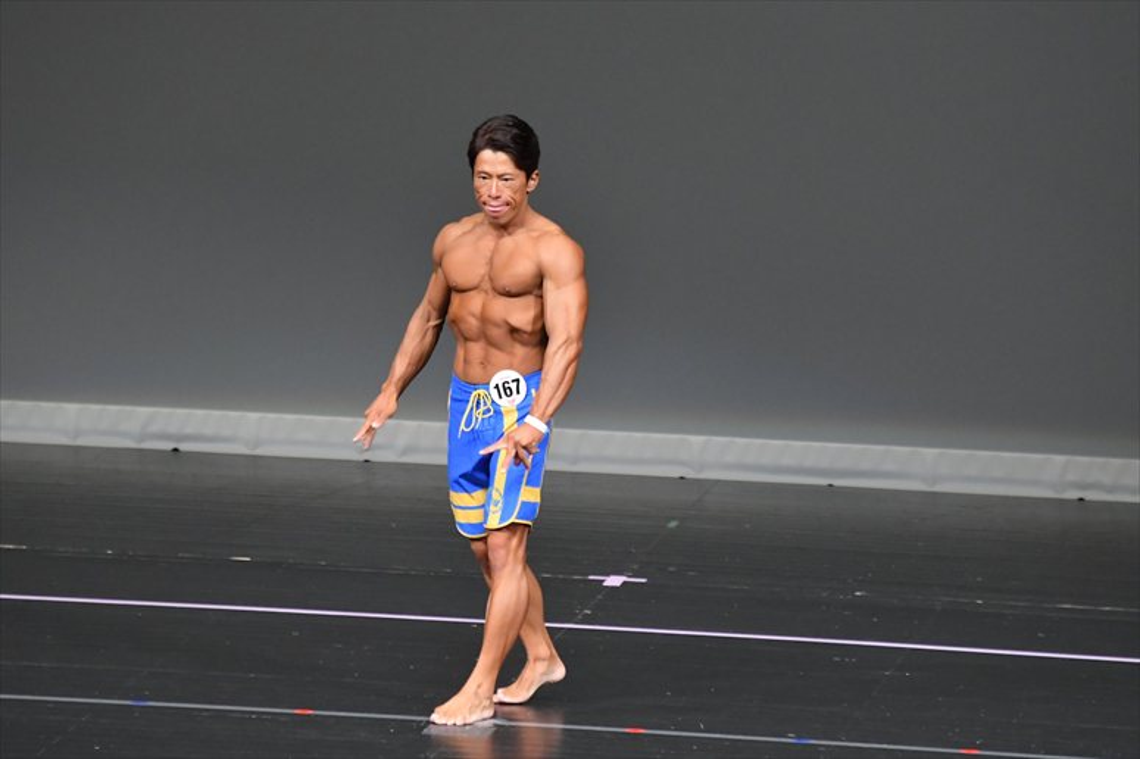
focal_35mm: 345
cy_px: 380
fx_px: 10920
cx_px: 570
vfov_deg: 4.0
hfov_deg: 6.0
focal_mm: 230
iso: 5000
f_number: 5.6
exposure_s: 1/400
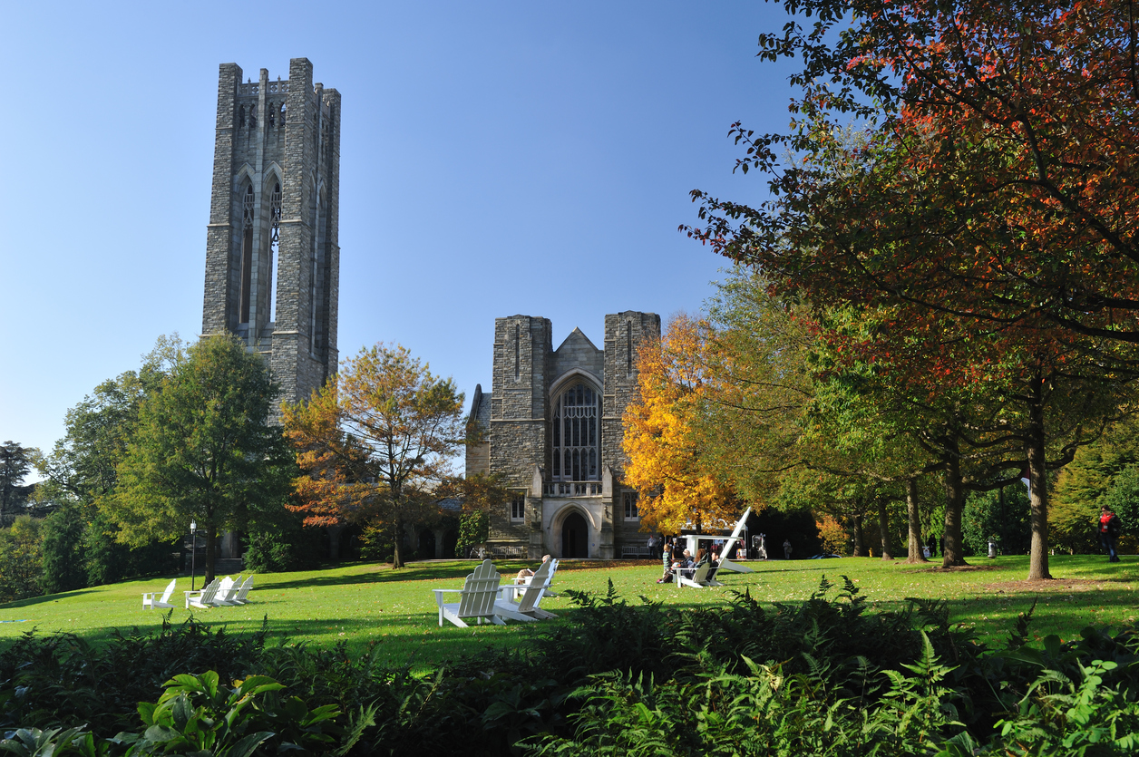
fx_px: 1106
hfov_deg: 54.5
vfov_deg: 37.8
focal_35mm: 35
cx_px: 570
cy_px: 378
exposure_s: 1/20
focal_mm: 35
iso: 200
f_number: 16
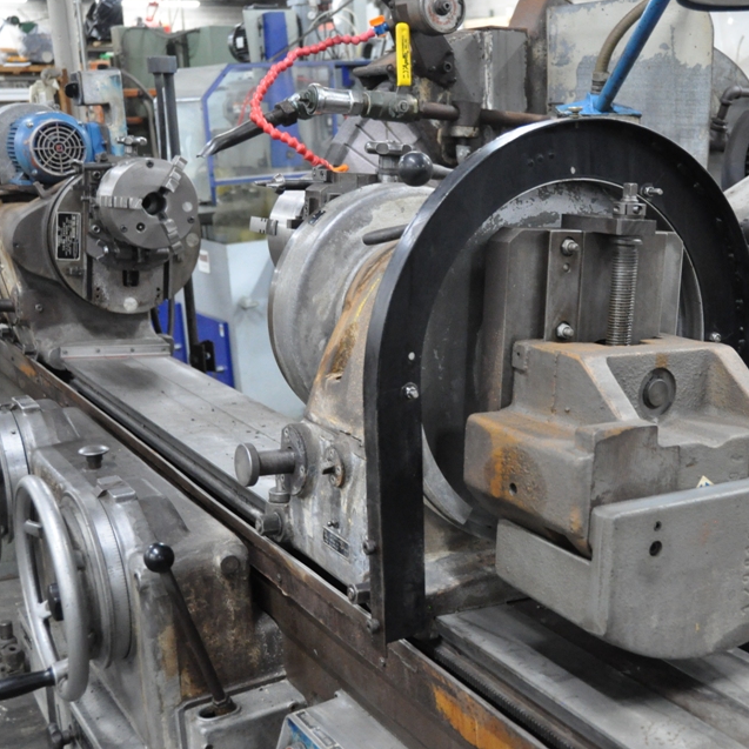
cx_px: 504
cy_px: 375
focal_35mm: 45
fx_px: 1102
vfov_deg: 37.6
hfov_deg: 37.1
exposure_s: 1/30
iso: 2500
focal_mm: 22
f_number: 3.8
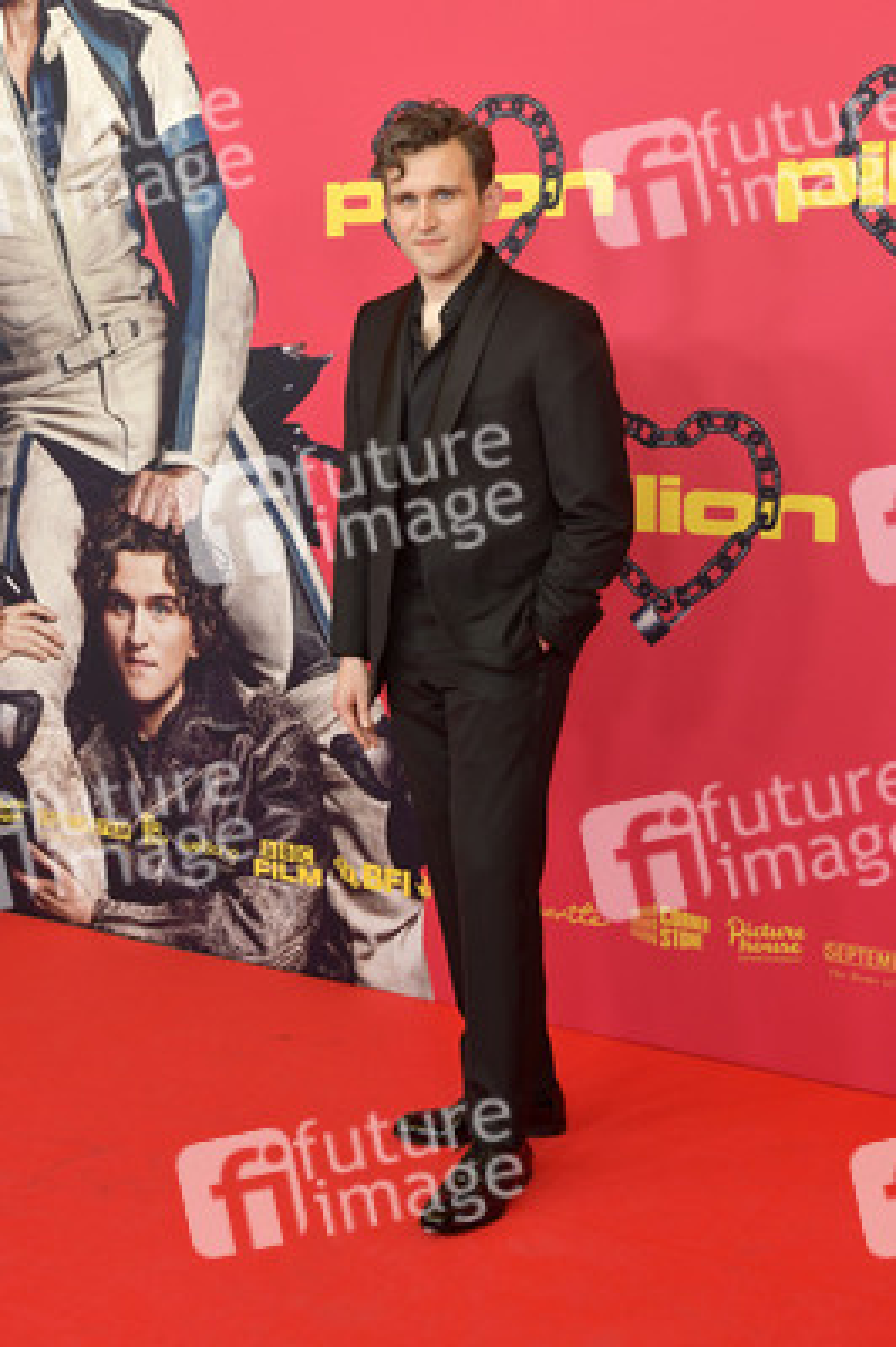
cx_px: 448
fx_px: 1571
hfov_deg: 31.8
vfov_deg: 46.4
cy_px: 674
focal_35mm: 42
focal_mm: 42
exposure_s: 1/250
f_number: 8
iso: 1000
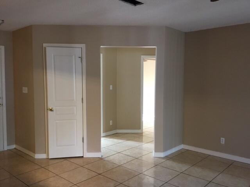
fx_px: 224
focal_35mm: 31
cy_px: 94
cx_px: 125
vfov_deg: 45.4
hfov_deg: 58.4
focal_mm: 3.3
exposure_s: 1/33
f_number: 2.4
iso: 200
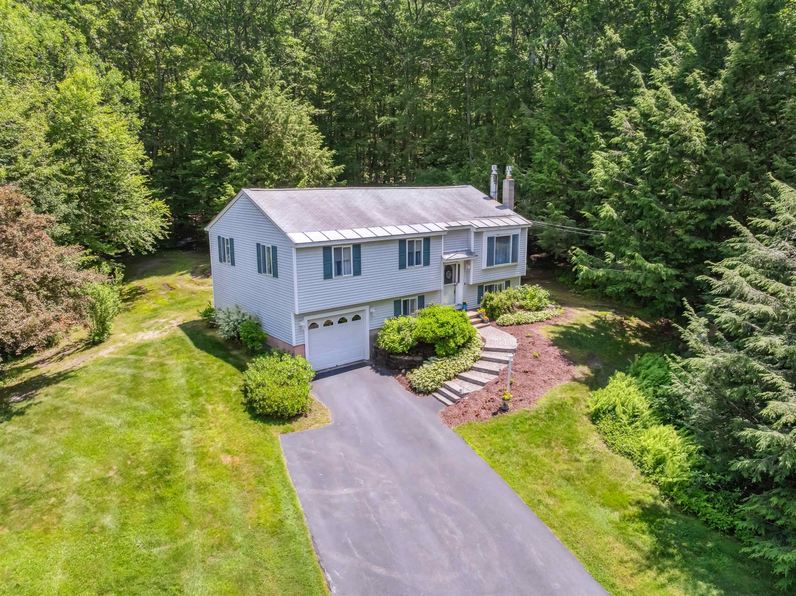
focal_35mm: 24
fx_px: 552
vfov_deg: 56.8
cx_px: 398
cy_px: 298
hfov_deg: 71.6
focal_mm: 12.3
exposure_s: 1/160
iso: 400
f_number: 5
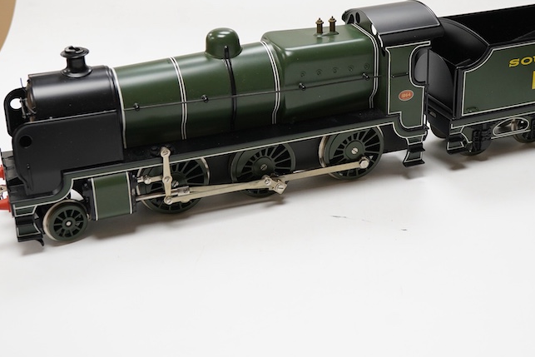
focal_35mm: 63
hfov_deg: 31.8
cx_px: 315
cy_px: 126
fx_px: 936
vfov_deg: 21.5
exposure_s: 1/125
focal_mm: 30
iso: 1250
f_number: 9
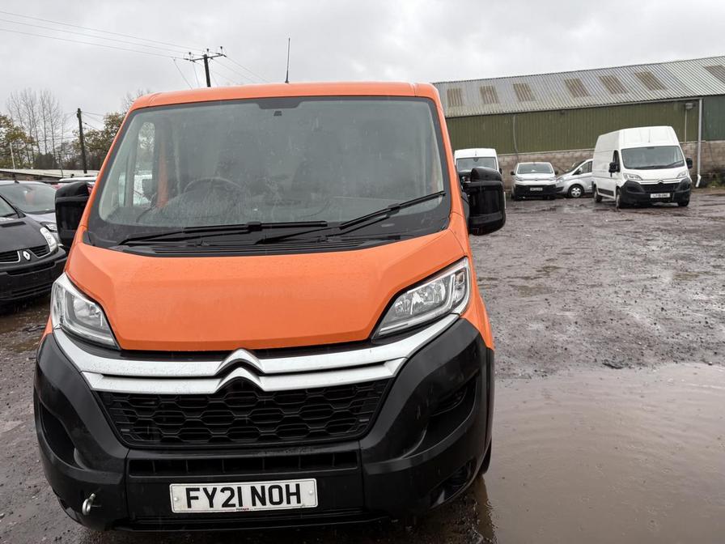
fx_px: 545
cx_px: 362
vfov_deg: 53.1
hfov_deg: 67.3
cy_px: 272
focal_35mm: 26
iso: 40
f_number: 1.6
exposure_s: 1/122
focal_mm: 5.96
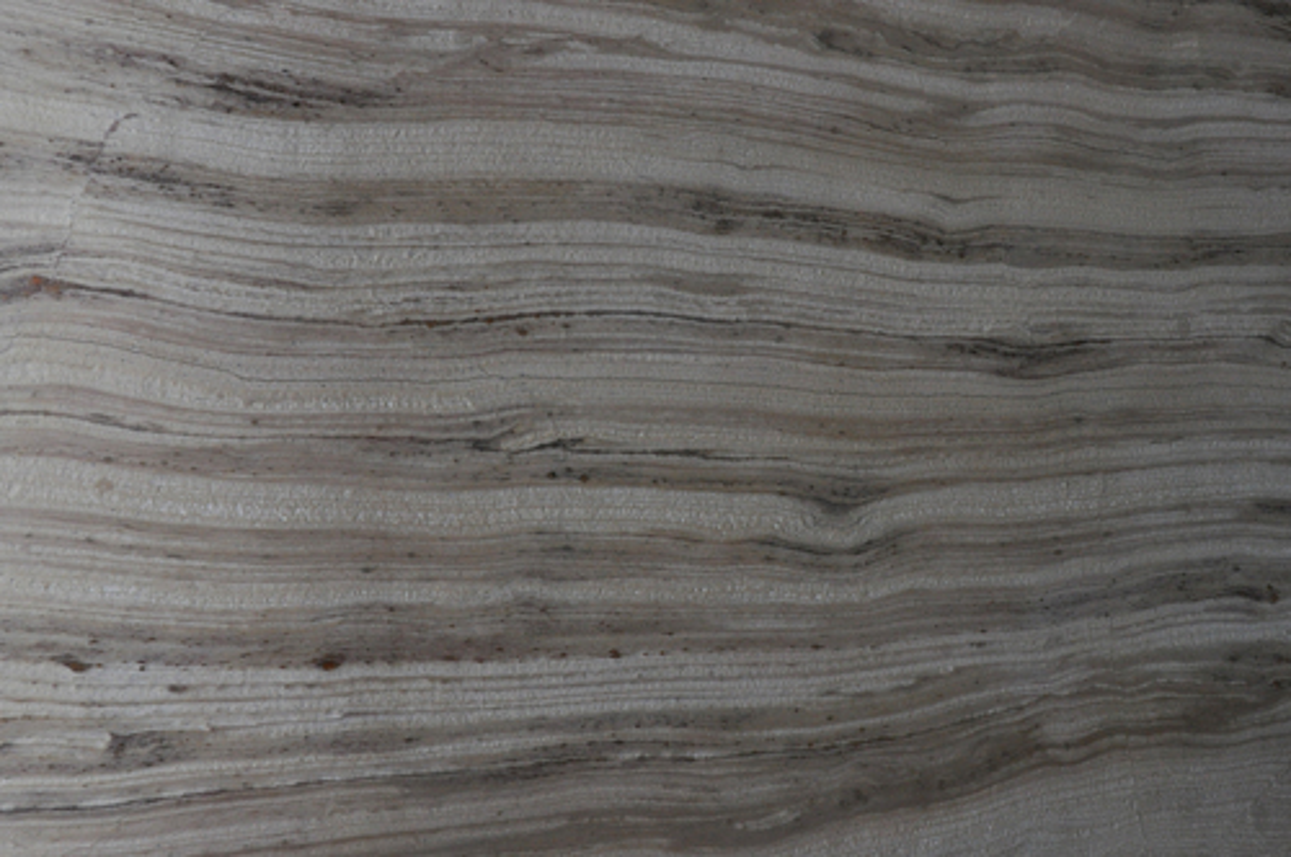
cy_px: 428
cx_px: 646
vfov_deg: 36.8
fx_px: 1289
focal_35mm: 36
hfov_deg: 53.2
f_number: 14
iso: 800
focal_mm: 24
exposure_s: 1/125
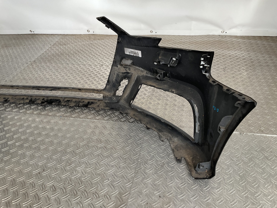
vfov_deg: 48.2
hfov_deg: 61.7
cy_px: 104
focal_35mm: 29
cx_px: 138
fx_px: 232
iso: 20
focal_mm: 3
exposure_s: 1/100
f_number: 1.8
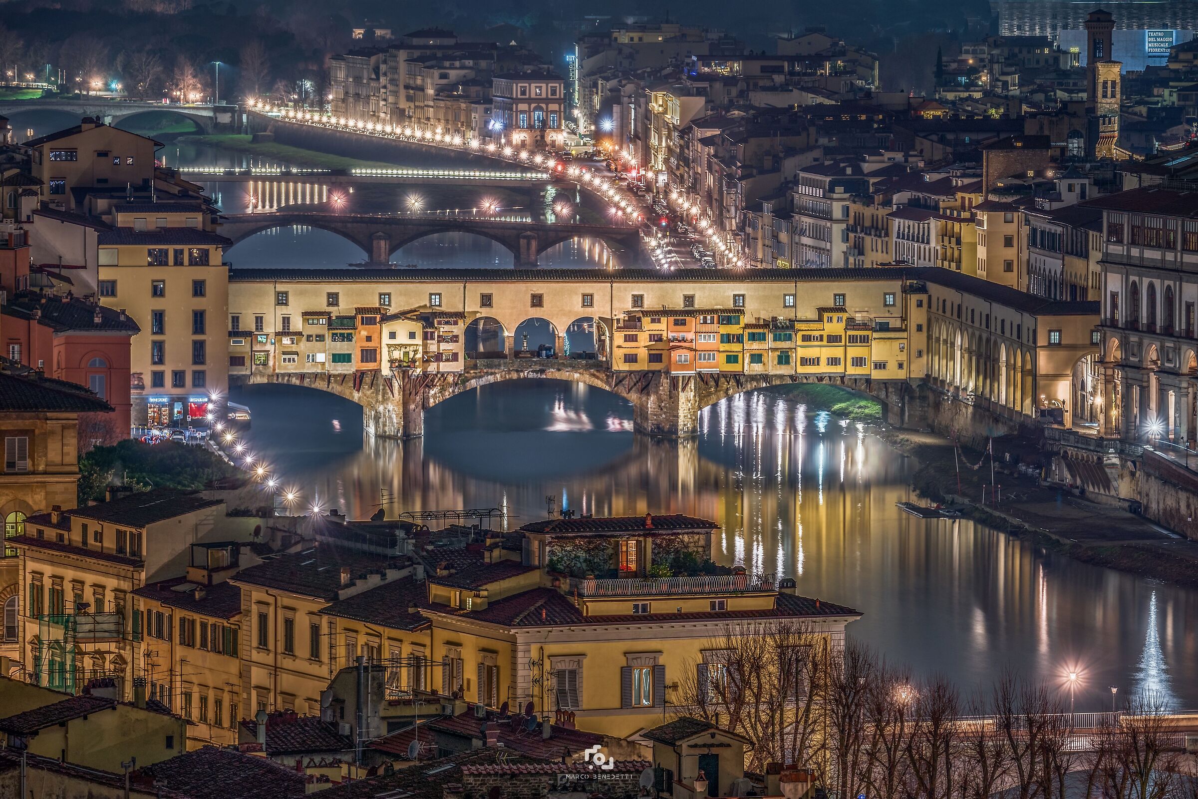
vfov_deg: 6.0
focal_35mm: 227
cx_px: 599
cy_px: 400
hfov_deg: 9.1
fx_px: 7557
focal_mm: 227.1
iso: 100
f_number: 13
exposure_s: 30
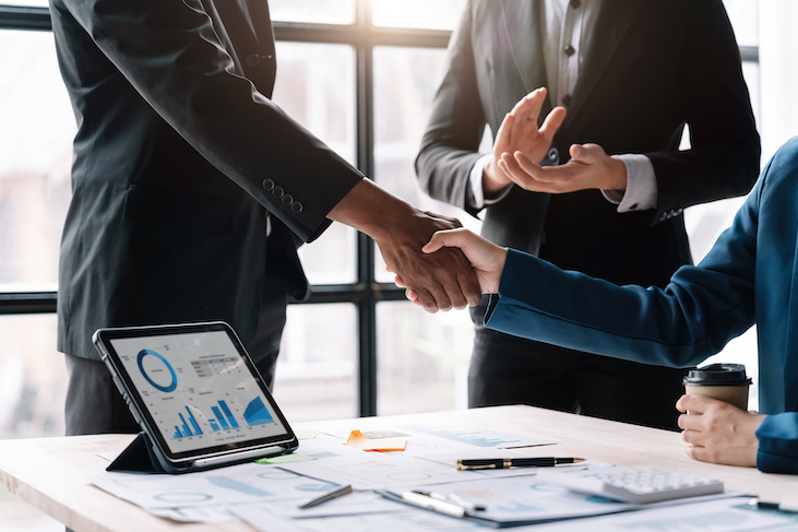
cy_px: 265
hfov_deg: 28.5
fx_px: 1573
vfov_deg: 19.2
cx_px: 402
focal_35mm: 71
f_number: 2.8
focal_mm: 70
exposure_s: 1/320
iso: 1250
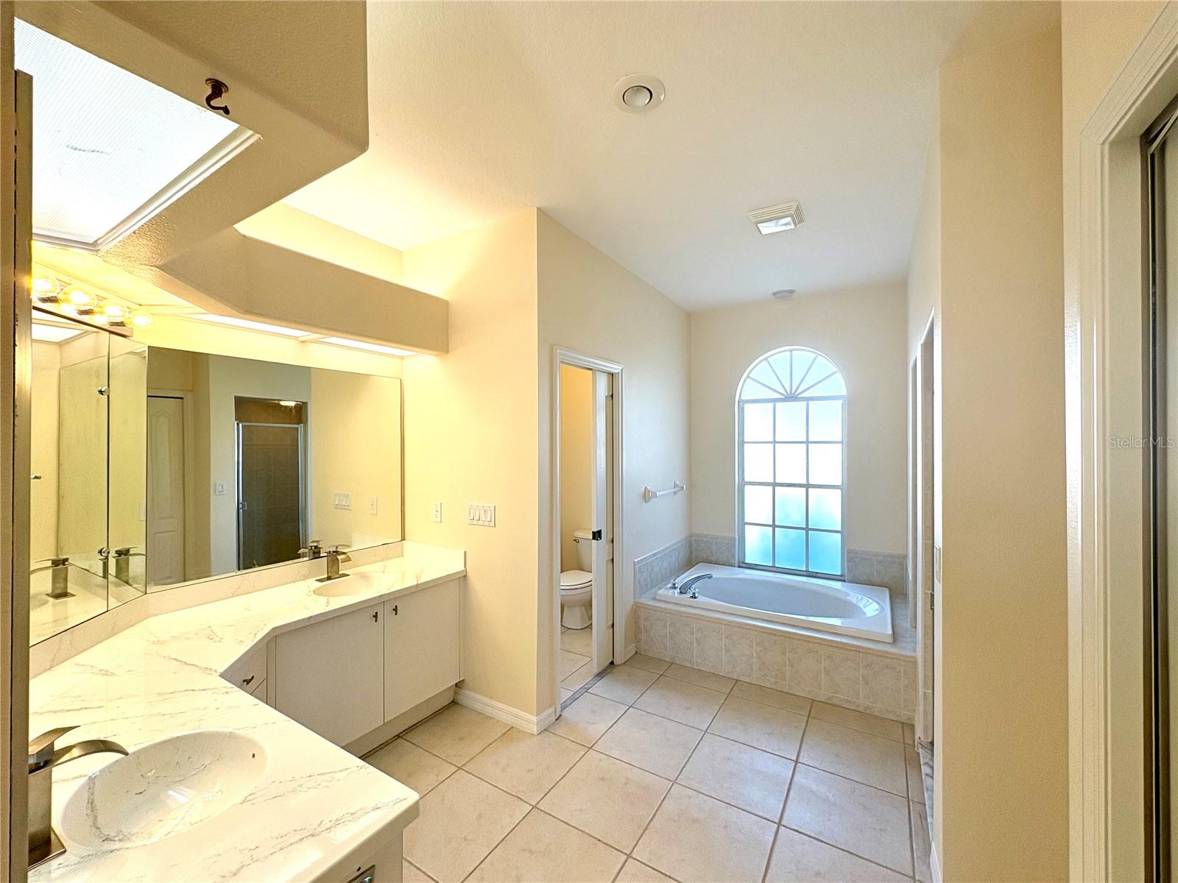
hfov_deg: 102.1
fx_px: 476
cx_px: 589
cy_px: 442
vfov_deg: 85.7
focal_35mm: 14
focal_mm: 2.22
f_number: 2.2
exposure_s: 1/148
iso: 64
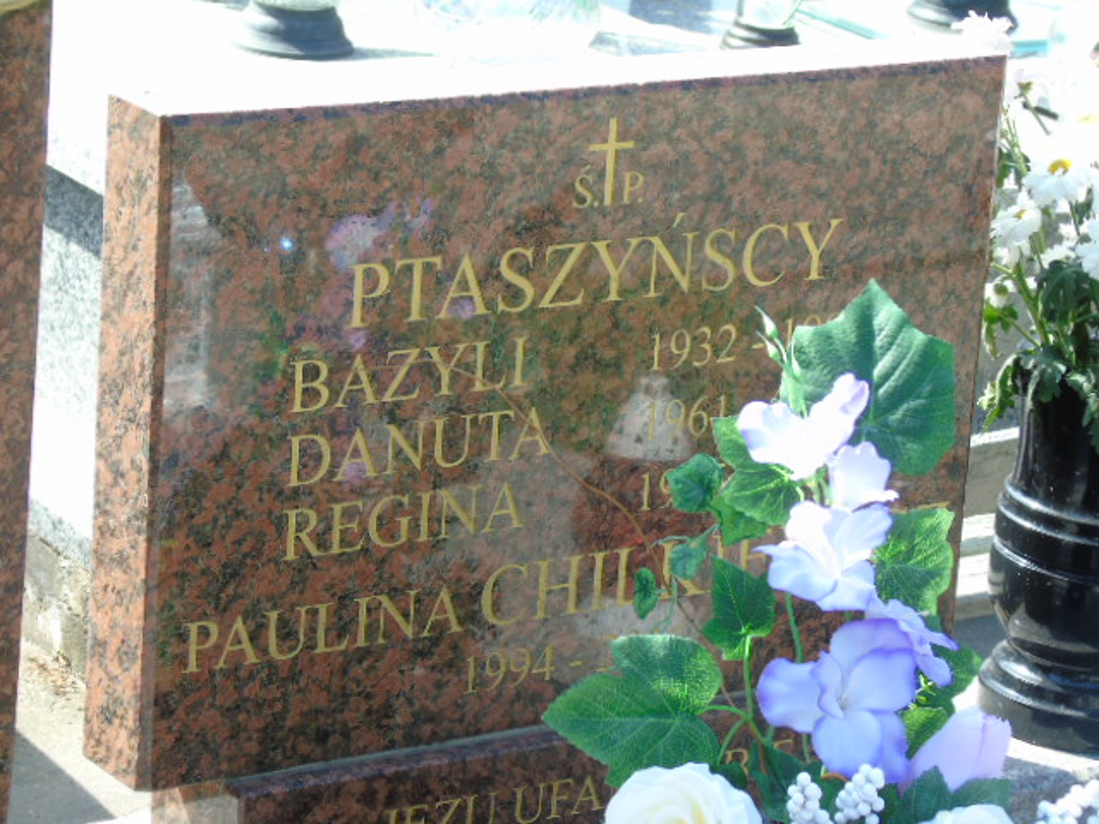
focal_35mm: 124
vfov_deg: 12.0
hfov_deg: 15.9
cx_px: 550
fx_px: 3937
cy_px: 412
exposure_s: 1/100
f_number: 4.6
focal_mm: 22
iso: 80
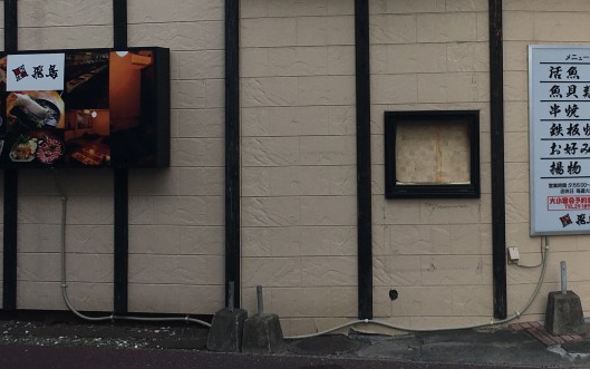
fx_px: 997
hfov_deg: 32.5
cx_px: 419
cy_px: 80
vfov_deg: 20.8
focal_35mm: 62
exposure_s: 1/785
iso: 25
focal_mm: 4.15
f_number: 2.2
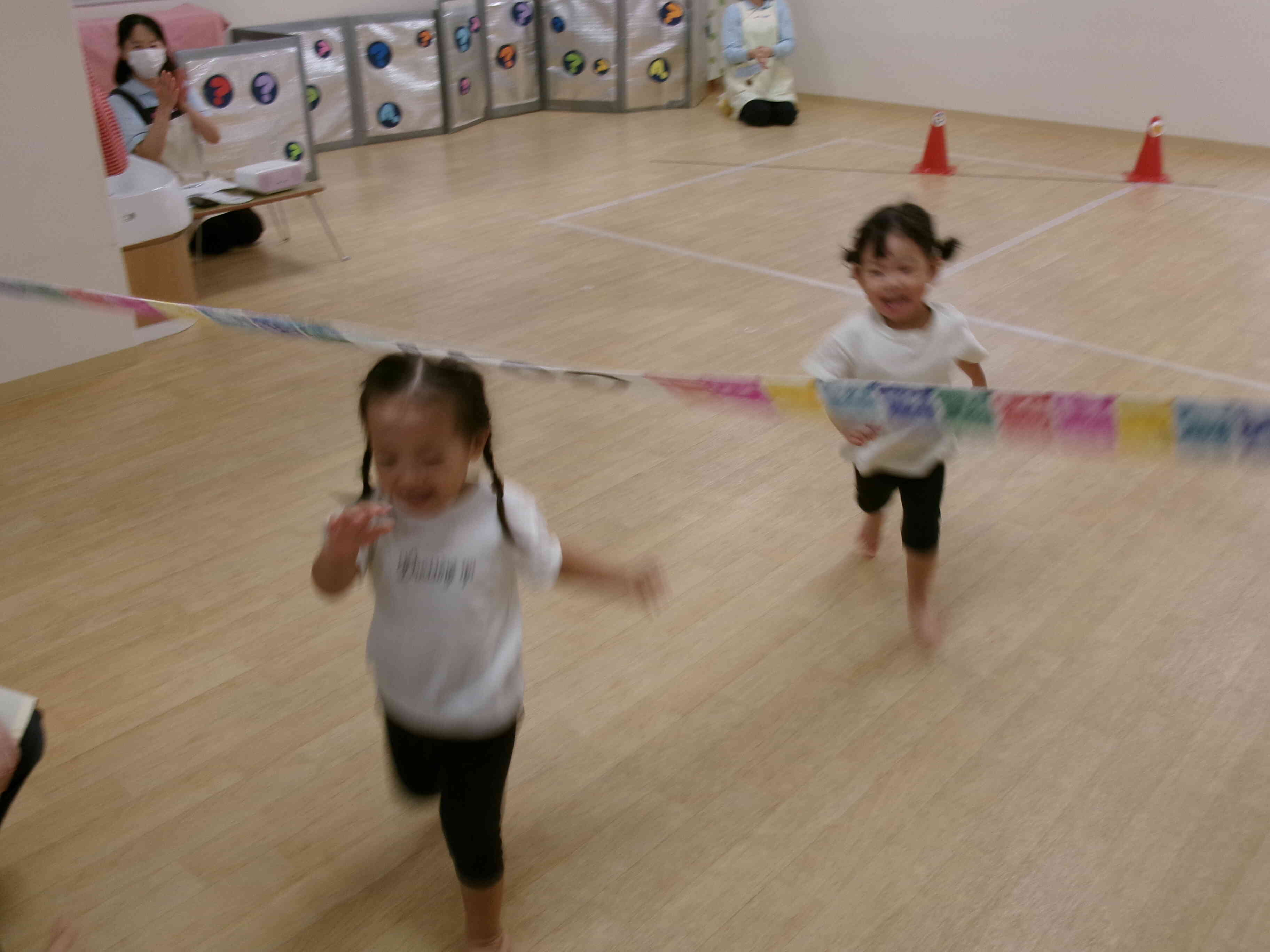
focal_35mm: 36
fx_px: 1321
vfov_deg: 39.7
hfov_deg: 51.4
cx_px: 635
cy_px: 476
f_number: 4.5
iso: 100
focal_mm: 6.4
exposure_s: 1/50
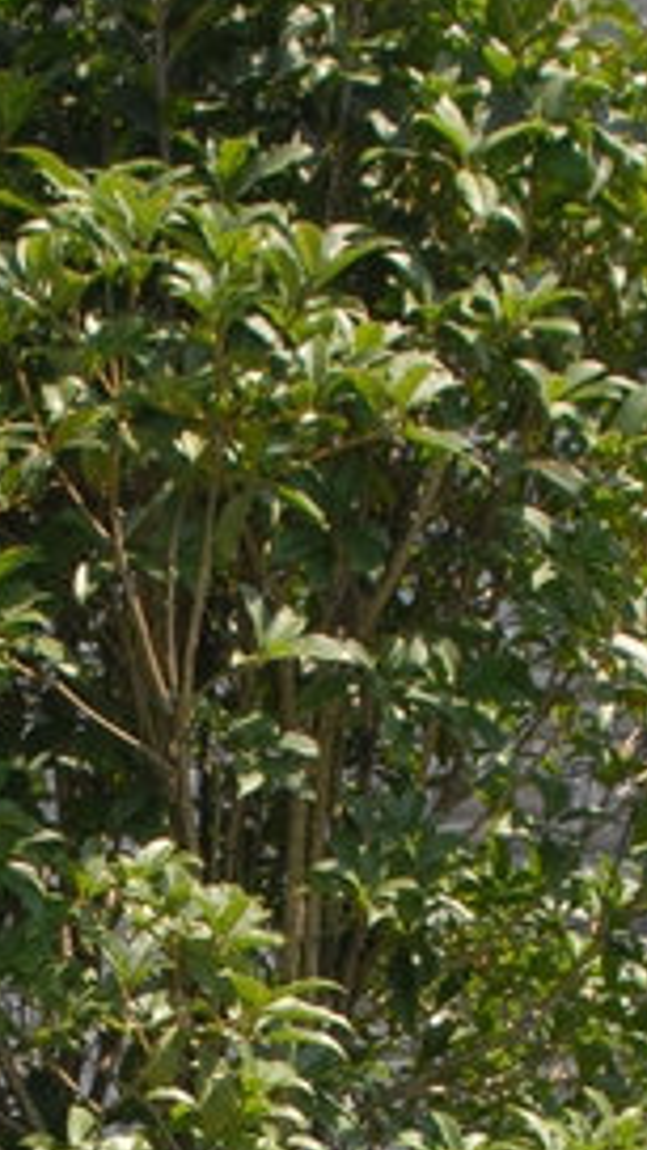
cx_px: 129
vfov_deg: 12.6
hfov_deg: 7.3
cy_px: 1484
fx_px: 5063
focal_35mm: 166
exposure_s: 1/250
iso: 400
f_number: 8
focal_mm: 28
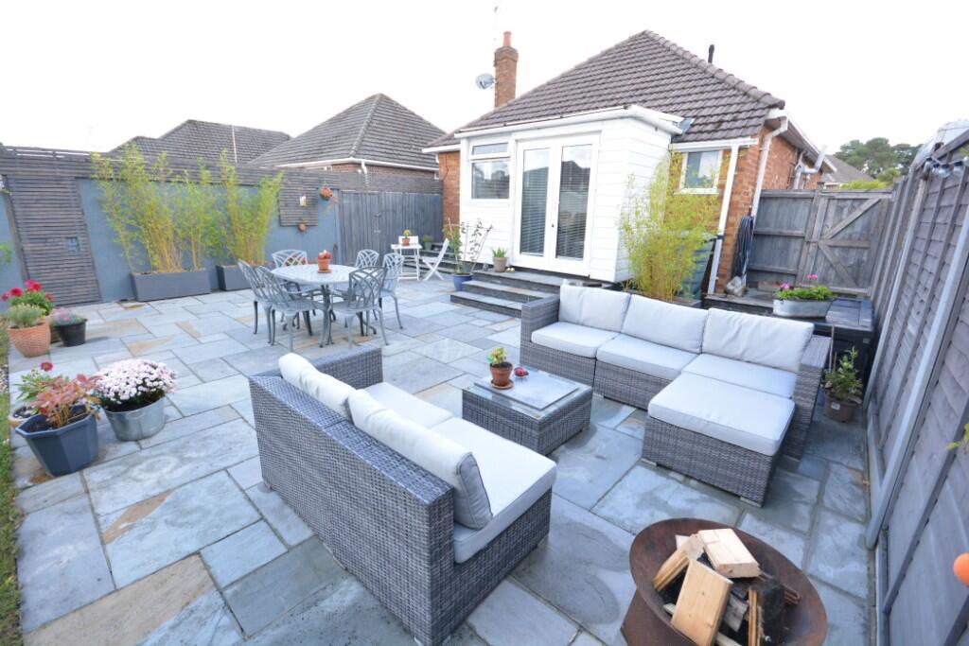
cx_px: 484
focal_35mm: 15
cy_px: 323
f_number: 8
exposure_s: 1/100
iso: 400
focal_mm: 10
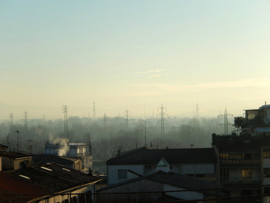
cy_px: 102
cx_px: 135
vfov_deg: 14.1
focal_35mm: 105
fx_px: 819
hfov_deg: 18.7
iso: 125
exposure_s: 1/800
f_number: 5.3
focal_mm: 18.9
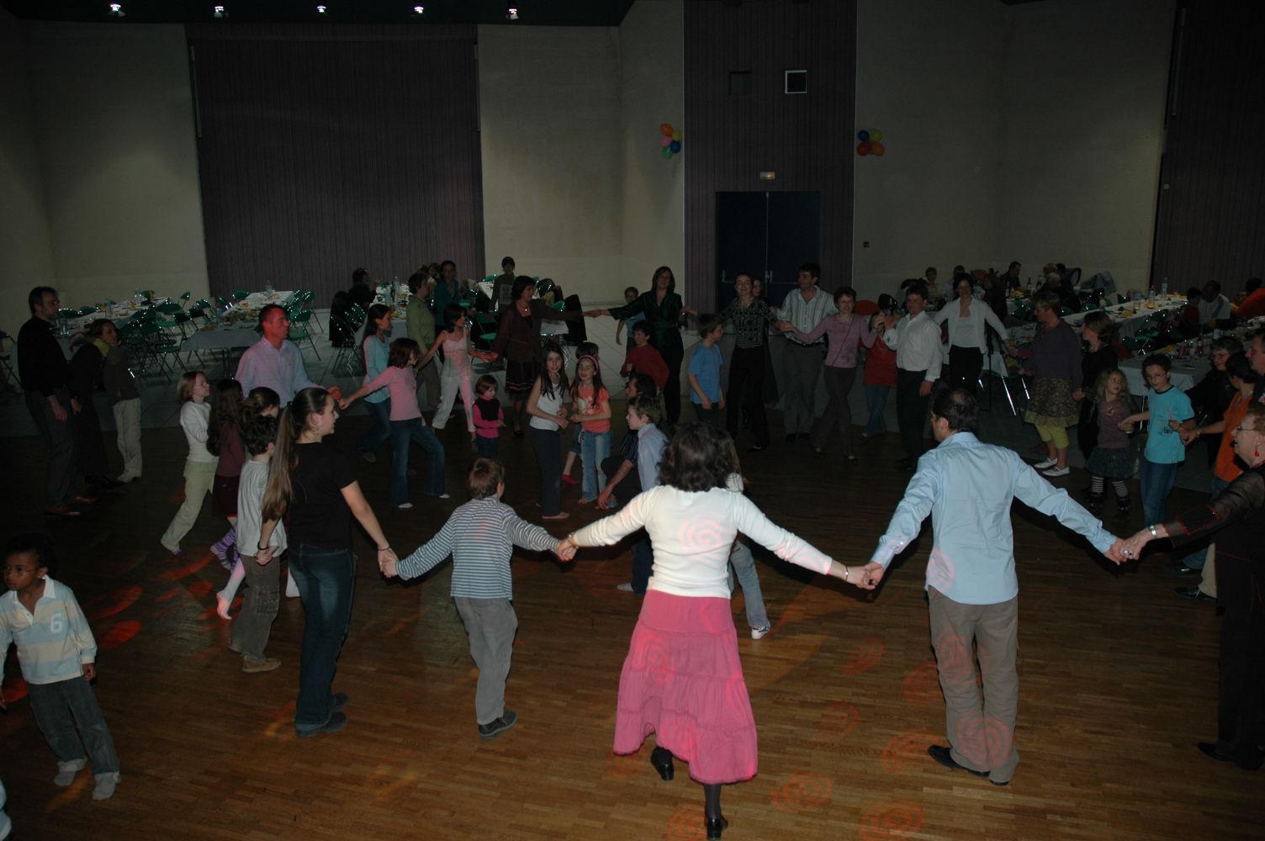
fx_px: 948
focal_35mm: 27
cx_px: 632
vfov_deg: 47.8
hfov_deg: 67.4
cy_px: 420
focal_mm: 18
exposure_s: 1/60
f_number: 4
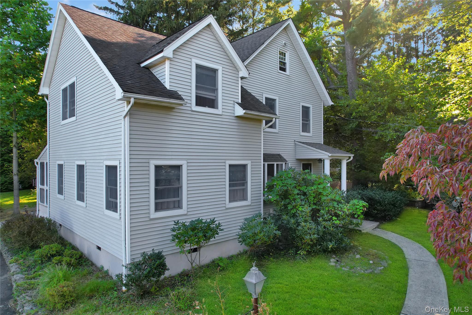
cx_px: 236
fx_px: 288
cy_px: 158
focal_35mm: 22
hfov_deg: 78.6
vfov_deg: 57.2
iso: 110
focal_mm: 8.38
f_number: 2.8
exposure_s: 1/320
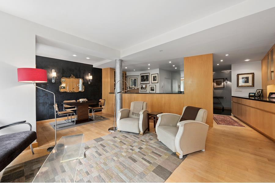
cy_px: 92
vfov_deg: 77.4
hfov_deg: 100.4
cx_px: 138
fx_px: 115
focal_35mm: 15
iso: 200
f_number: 8
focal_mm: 15
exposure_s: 1/4
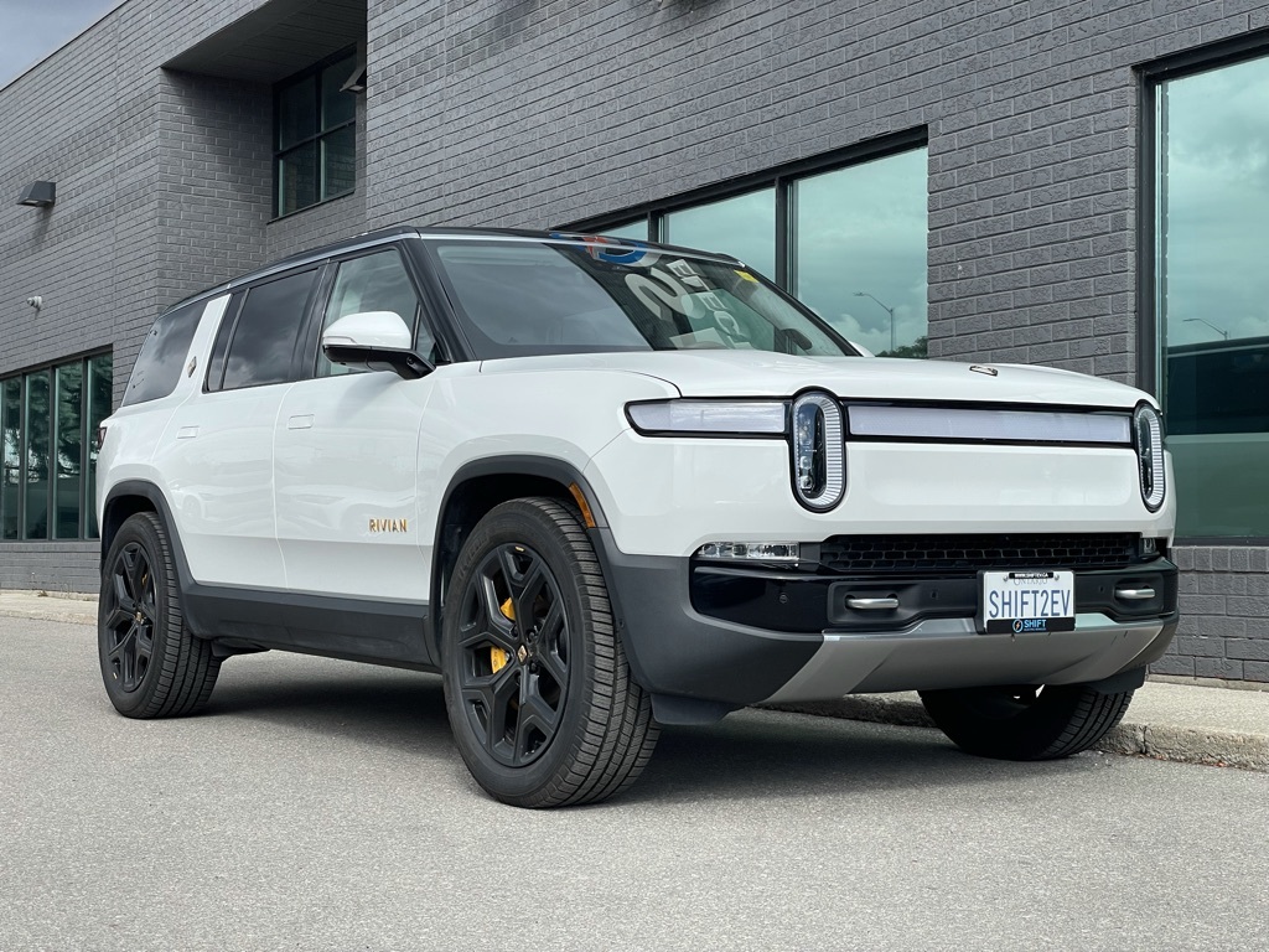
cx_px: 634
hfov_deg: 36.8
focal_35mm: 52
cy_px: 476
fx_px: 1906
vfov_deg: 28.0
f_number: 2
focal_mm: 6
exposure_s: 1/1115
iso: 25
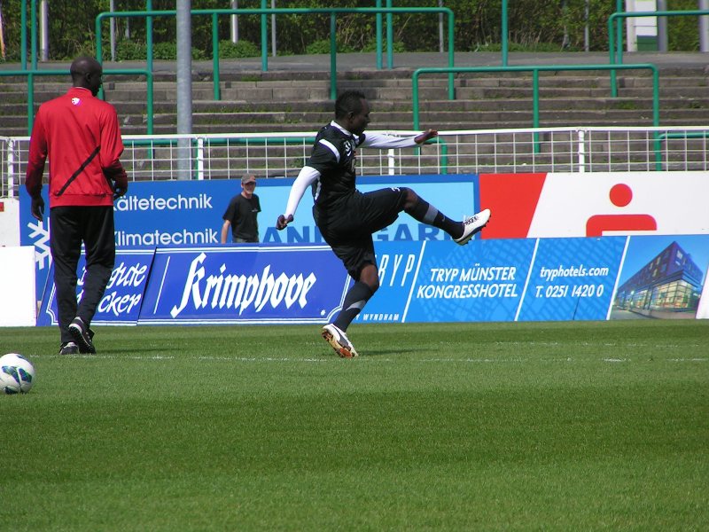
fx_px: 7783
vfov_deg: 3.9
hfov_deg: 5.2
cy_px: 266
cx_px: 354
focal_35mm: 380
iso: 50
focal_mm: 58
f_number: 4
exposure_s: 1/1000
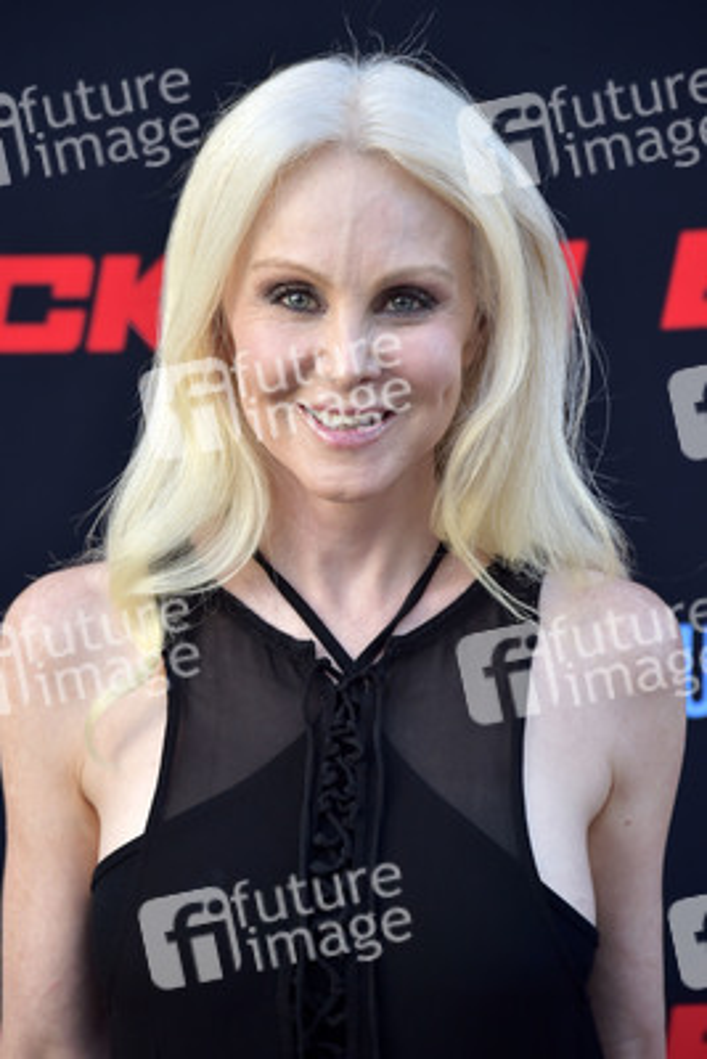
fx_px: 7358
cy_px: 530
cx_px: 354
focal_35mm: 250
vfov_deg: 8.2
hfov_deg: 5.5
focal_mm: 250
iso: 640
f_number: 7.1
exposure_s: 1/250
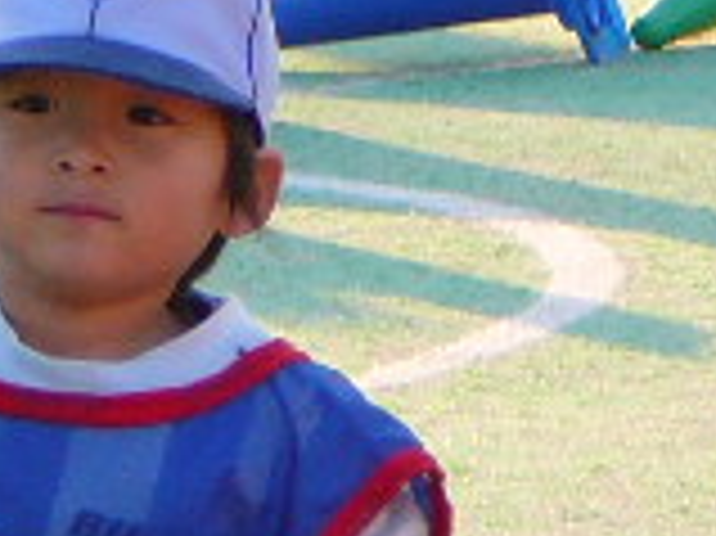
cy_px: 550
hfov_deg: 3.1
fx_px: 13331
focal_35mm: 645
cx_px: 842
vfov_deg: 2.3
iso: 80
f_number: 3.9
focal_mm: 19
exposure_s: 1/100
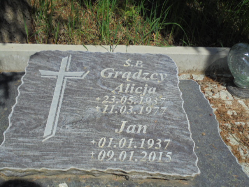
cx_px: 124
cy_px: 94
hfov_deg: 49.0
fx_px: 273
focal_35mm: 38
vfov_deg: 37.7
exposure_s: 1/125
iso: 100
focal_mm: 6.9
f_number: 13.3
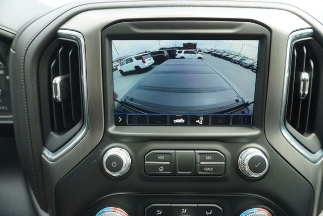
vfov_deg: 53.2
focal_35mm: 24
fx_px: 216
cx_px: 162
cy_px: 108
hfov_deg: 73.7
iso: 100
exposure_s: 1/60
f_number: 4
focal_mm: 16
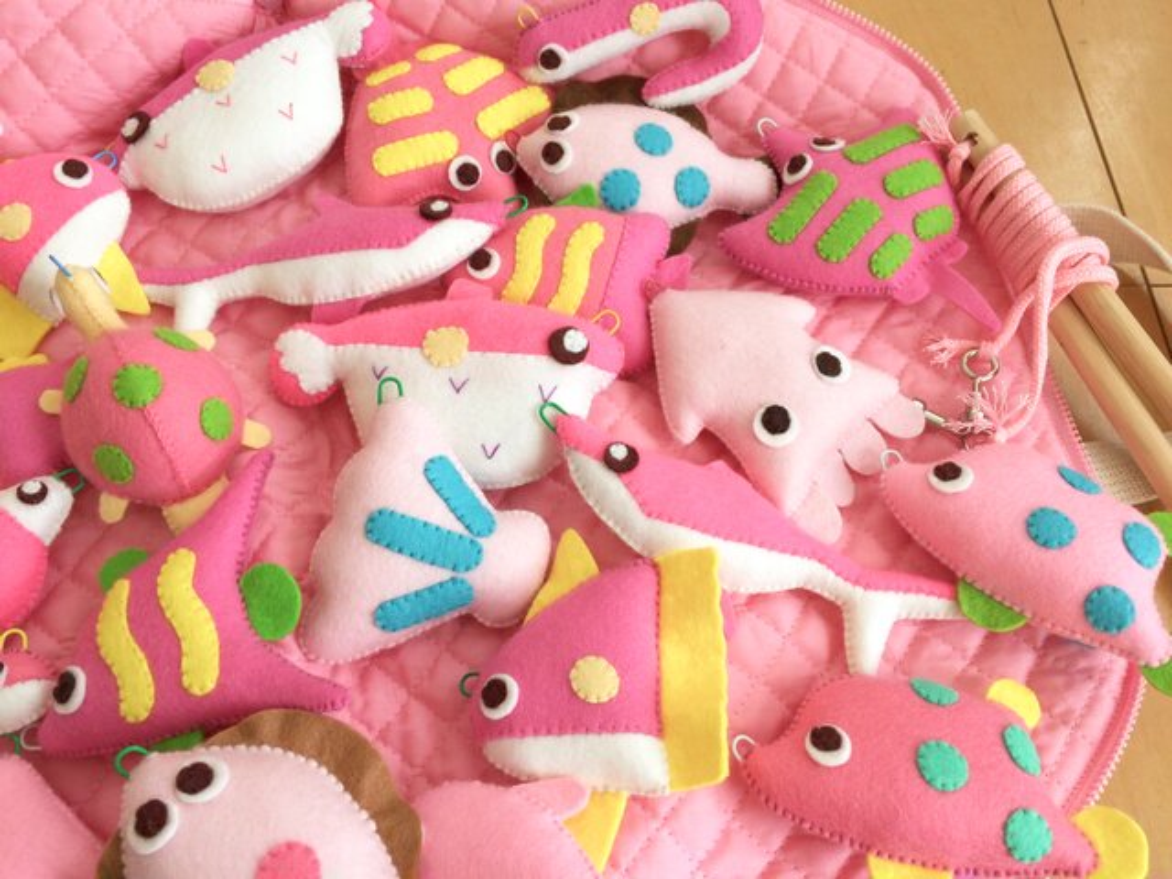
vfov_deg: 48.2
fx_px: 982
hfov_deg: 61.7
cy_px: 440
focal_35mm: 29
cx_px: 586
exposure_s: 1/30
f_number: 2.2
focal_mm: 4.15
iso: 160
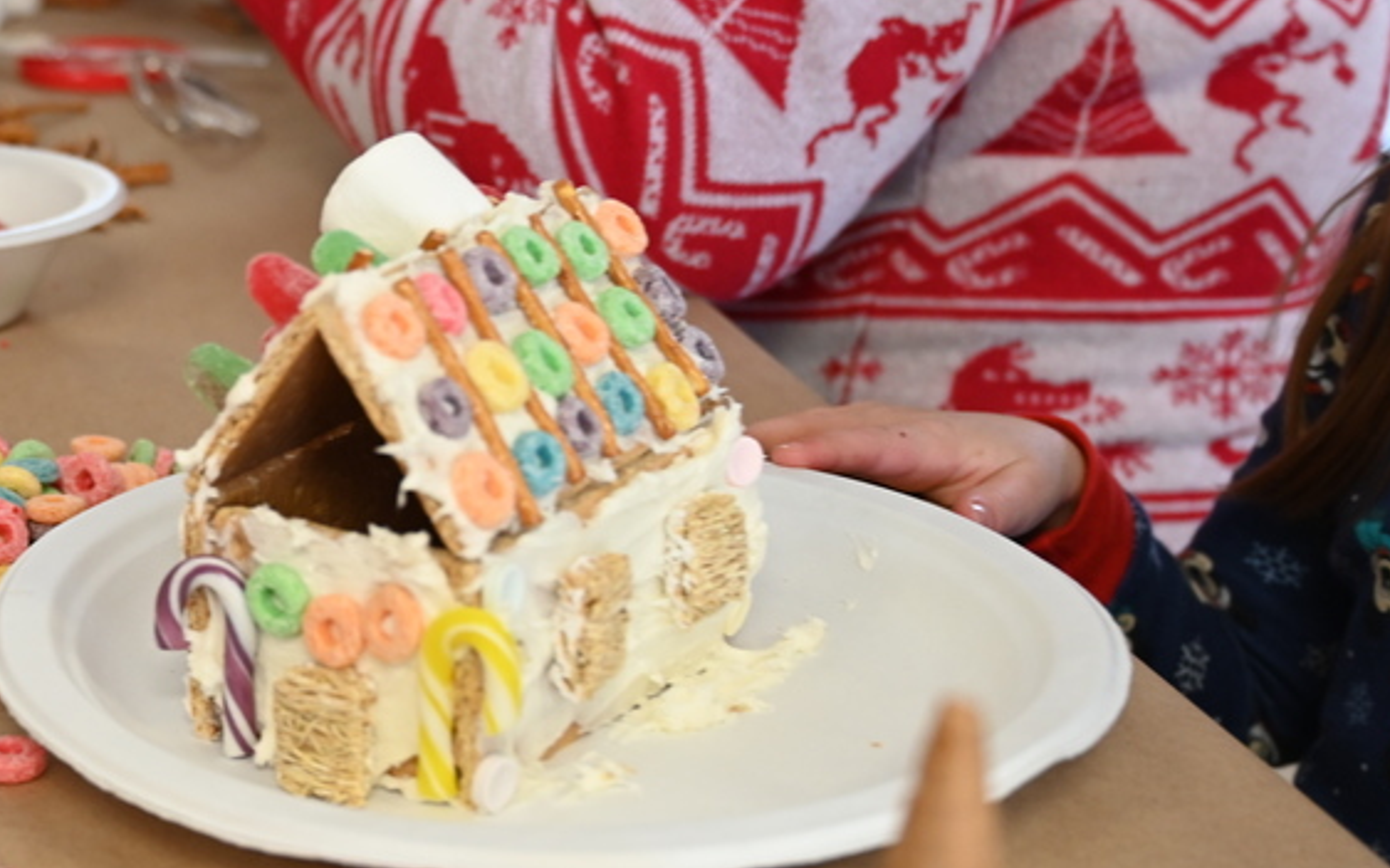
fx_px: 2462
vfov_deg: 20.0
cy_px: 525
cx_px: 190
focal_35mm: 65
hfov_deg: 30.4
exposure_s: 1/125
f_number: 4
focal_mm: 35
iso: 1250
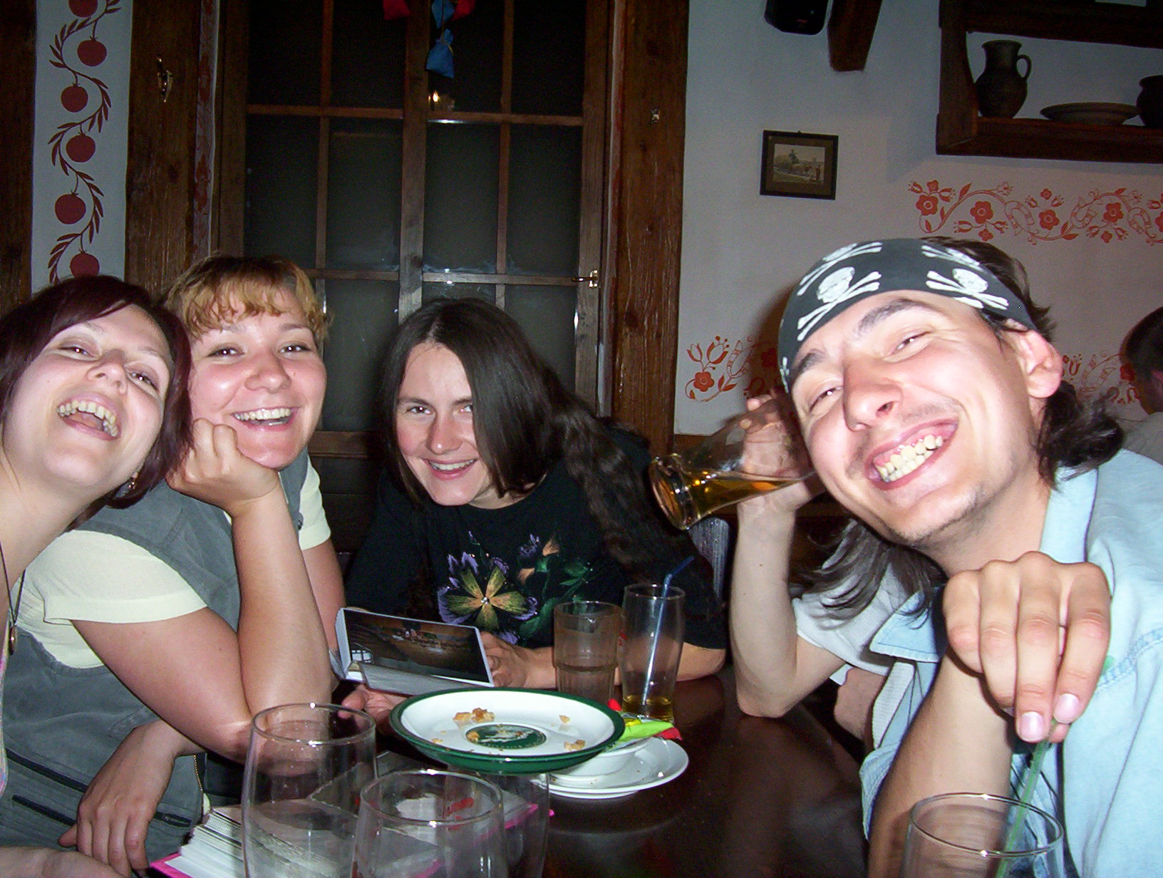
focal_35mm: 43
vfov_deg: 33.7
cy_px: 439
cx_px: 582
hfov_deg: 43.8
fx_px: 1448
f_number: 2.73
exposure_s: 1/60
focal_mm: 5.77
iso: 140
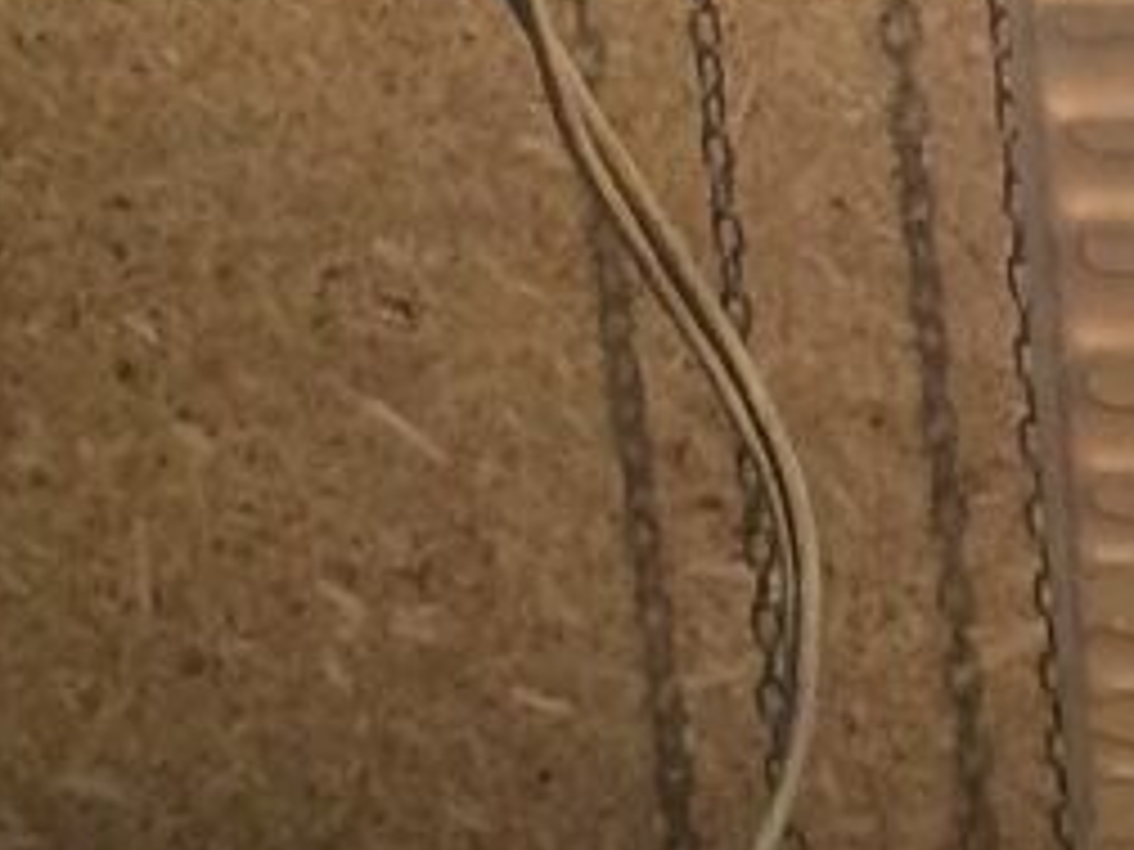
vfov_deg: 7.9
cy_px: 382
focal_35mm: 188
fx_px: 6159
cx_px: 1894
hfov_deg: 10.1
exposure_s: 1/33
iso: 80
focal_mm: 4.15
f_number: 2.2
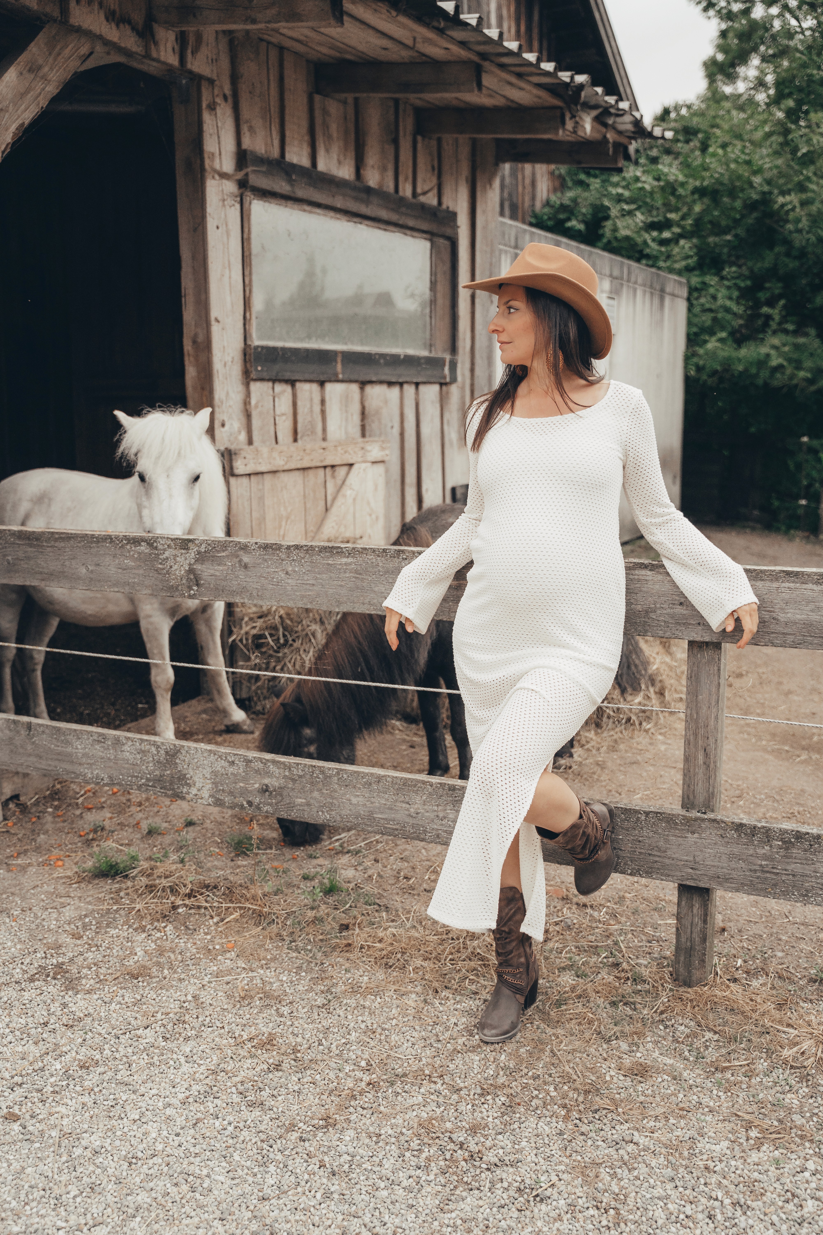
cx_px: 412
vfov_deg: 55.7
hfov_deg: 38.8
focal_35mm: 34
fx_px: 1169
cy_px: 618
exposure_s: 1/800
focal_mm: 34.1
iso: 1000
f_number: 2.8
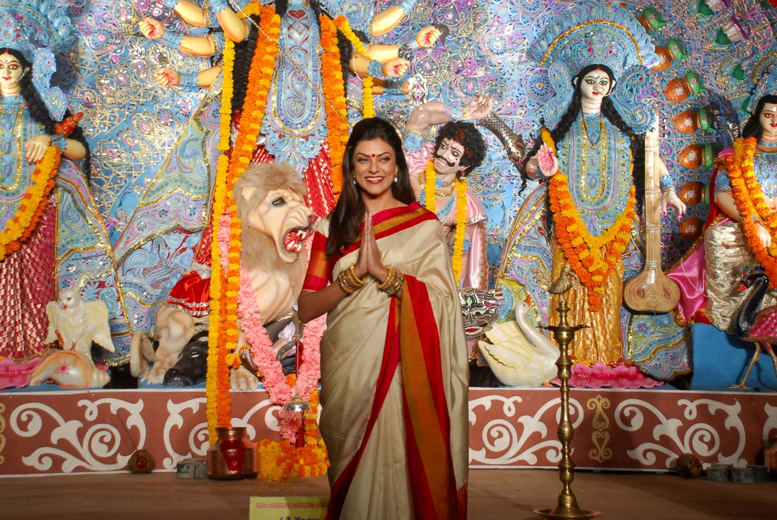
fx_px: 1462
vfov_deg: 20.1
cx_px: 366
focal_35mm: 68
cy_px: 202
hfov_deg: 29.8
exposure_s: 1/125
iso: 400
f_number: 4.5
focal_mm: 35
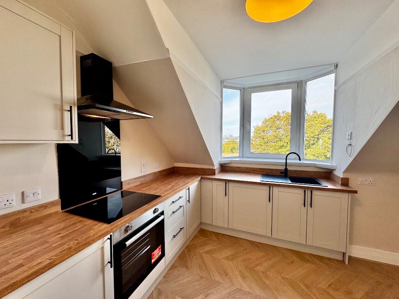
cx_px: 200
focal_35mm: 14
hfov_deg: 102.1
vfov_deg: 85.7
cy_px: 150
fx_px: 161
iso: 40
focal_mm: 2.22
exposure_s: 1/138
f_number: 2.2
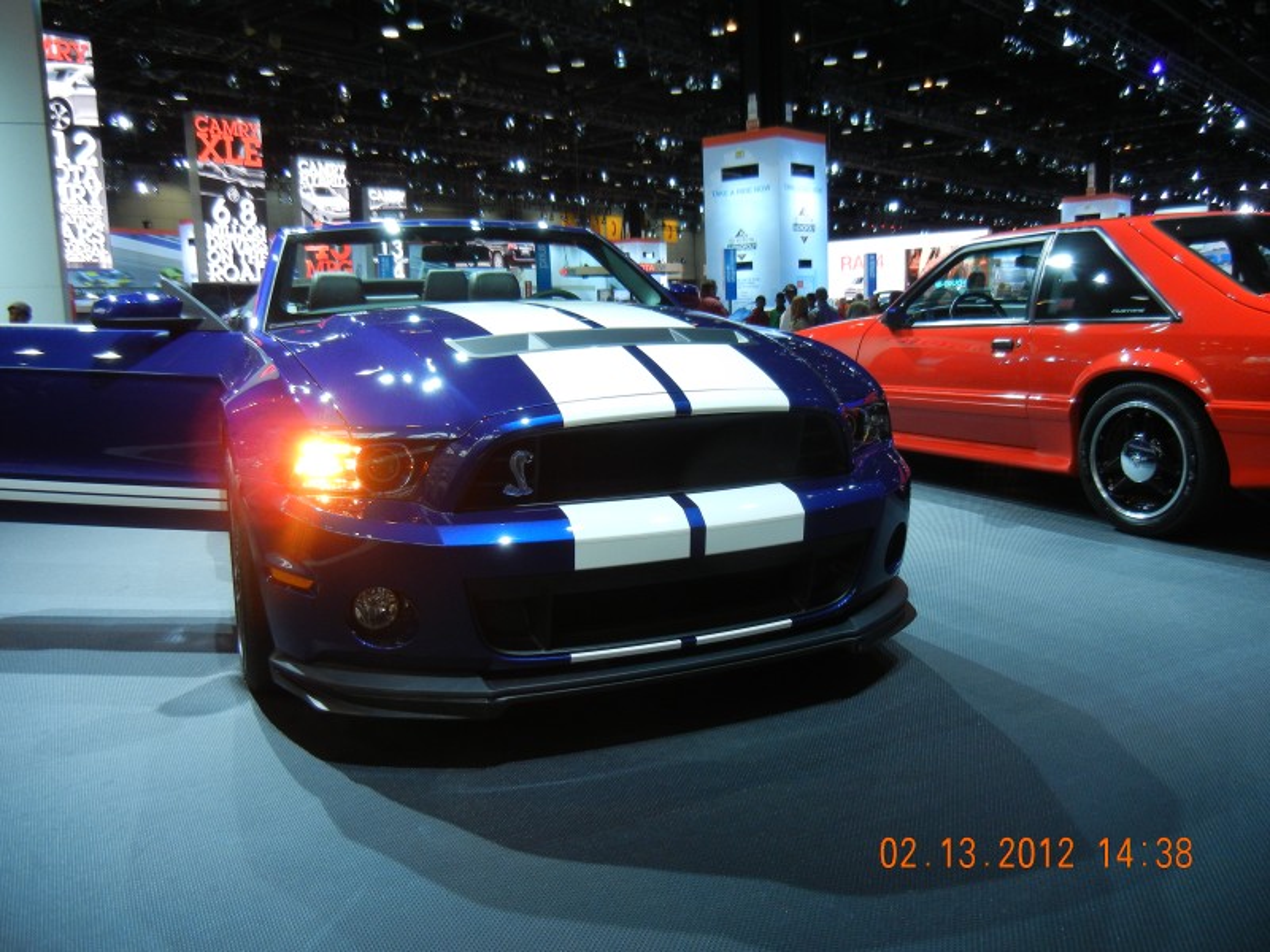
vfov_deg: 46.8
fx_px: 1101
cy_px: 476
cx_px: 635
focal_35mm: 30
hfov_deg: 60.0
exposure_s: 1/60
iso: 274
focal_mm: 5.4
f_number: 3.5
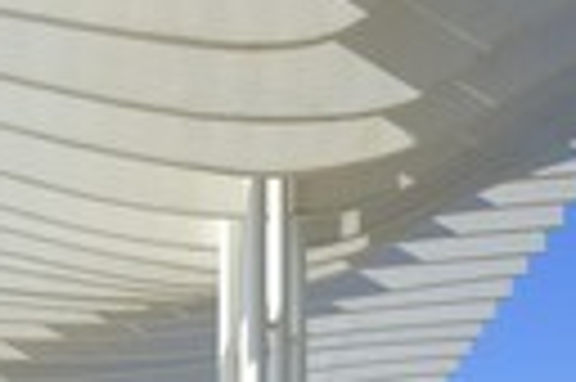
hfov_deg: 12.5
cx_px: 486
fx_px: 2621
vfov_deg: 8.2
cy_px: 530
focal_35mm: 164
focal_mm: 50
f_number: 8
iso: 100
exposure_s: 1/250
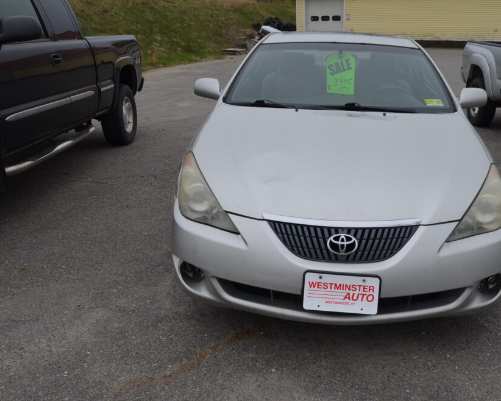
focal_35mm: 35
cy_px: 205
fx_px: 519
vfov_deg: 42.2
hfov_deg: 51.2
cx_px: 296
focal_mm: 20
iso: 200
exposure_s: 1/250
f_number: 8
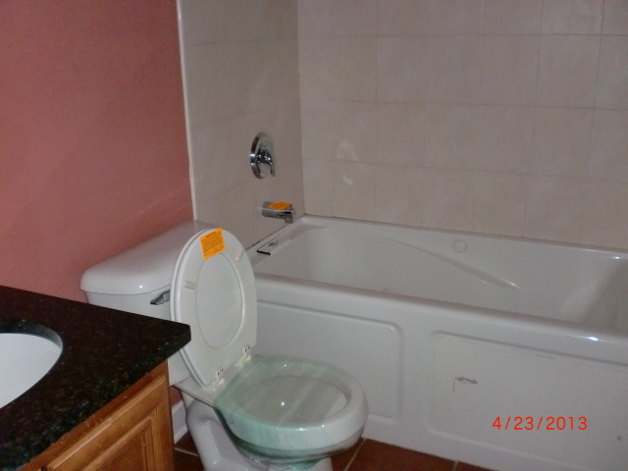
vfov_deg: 40.7
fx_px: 635
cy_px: 236
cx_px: 314
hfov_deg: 52.6
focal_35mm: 35
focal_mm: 6.3
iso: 400
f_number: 3.1
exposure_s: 1/40
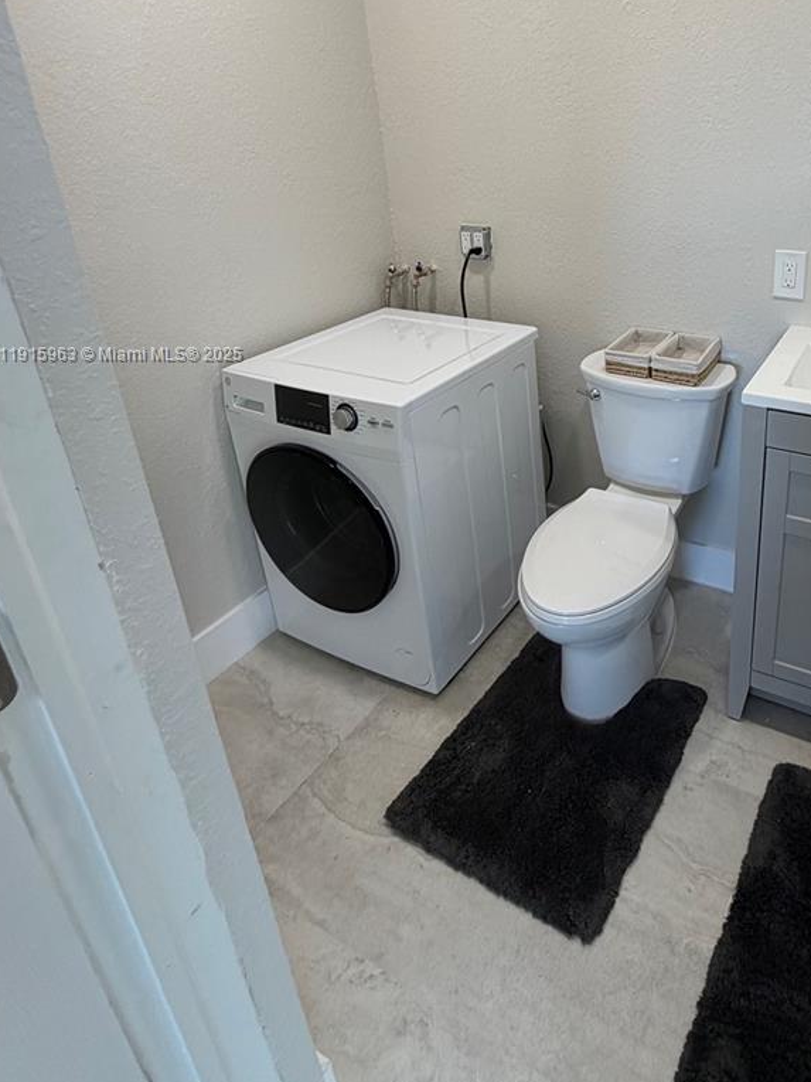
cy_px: 355
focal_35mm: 22
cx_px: 620
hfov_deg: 57.6
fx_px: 687
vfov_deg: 73.9
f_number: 2.2
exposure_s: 1/120
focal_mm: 2.22
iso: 125
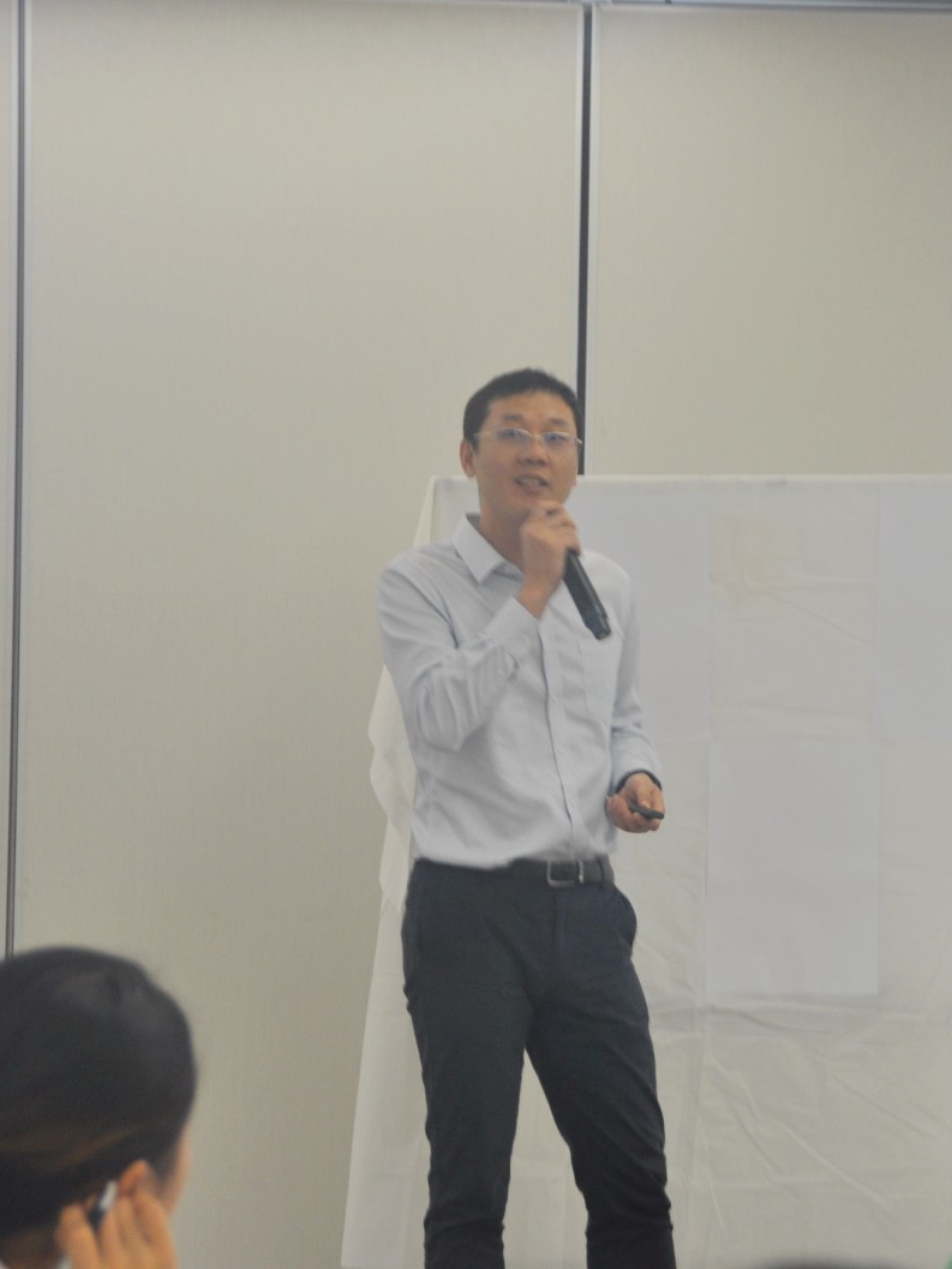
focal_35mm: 142
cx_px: 591
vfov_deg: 13.9
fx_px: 5196
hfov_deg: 10.5
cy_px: 633
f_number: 5
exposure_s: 1/20
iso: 400
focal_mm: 65
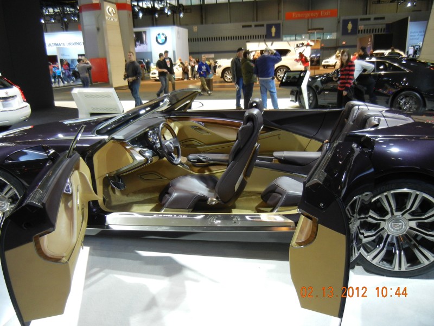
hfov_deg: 60.0
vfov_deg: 46.8
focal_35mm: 30
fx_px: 376
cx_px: 217
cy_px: 163
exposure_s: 1/60
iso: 388
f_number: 3.5
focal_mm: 5.4
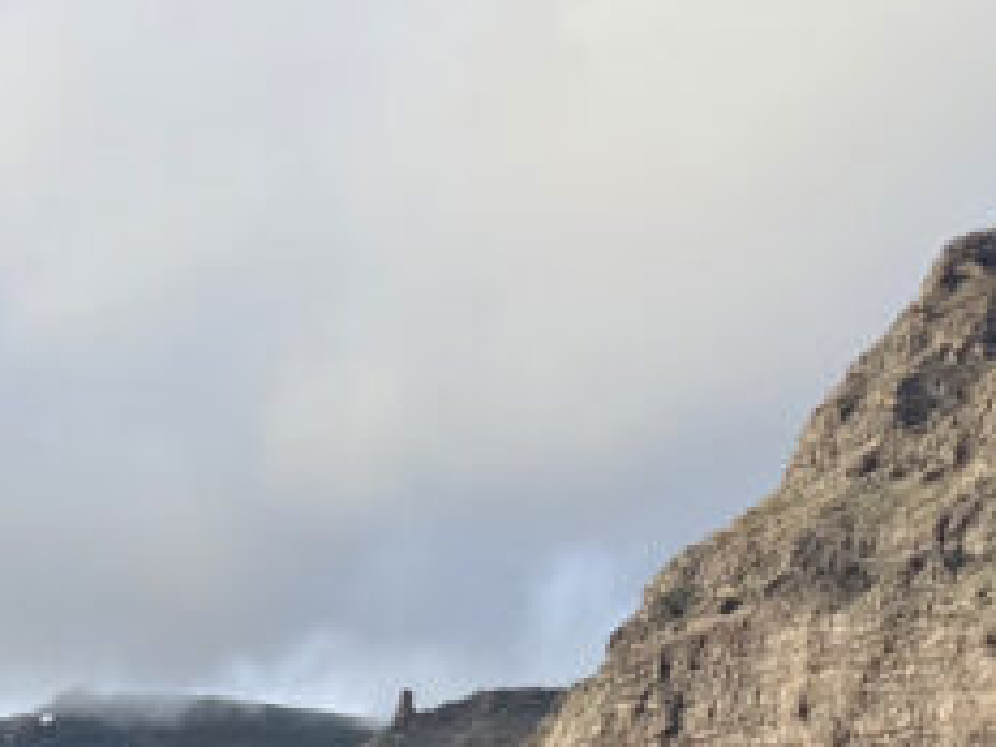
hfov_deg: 15.9
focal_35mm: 106
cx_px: -764
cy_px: 1640
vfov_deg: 11.9
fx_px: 3050
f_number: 1.78
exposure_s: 1/1553
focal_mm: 6.76
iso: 80
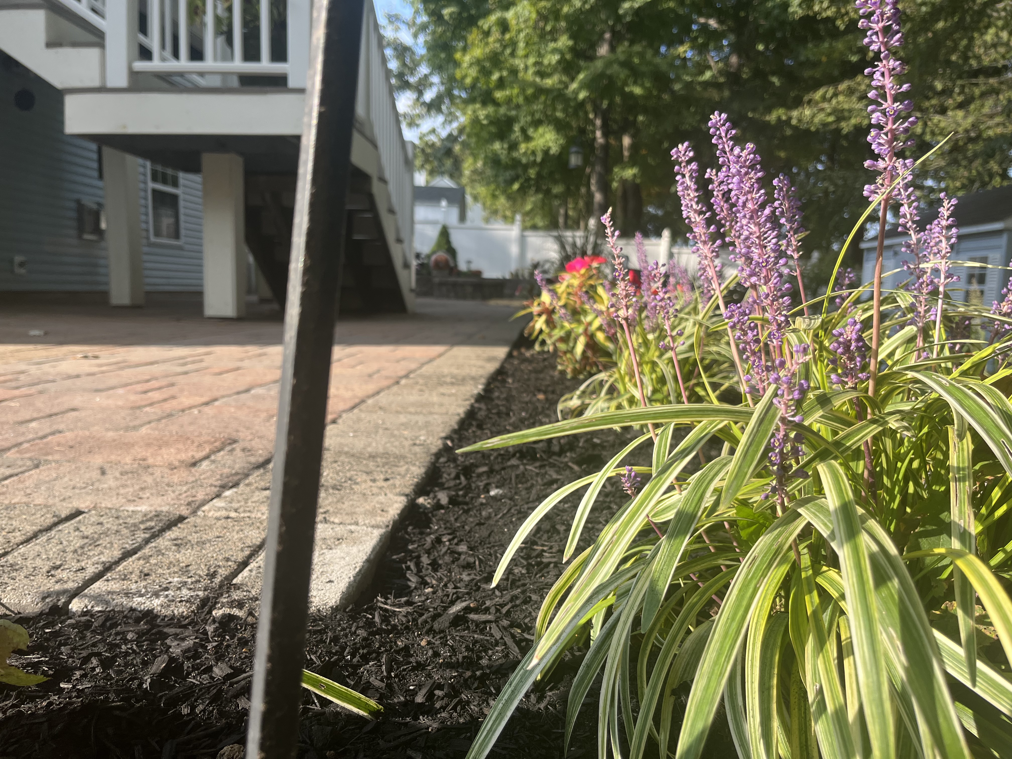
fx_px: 760
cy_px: 380
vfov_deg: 53.1
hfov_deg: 67.3
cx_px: 506
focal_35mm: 26
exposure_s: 1/967
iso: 50
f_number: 1.6
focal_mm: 5.1
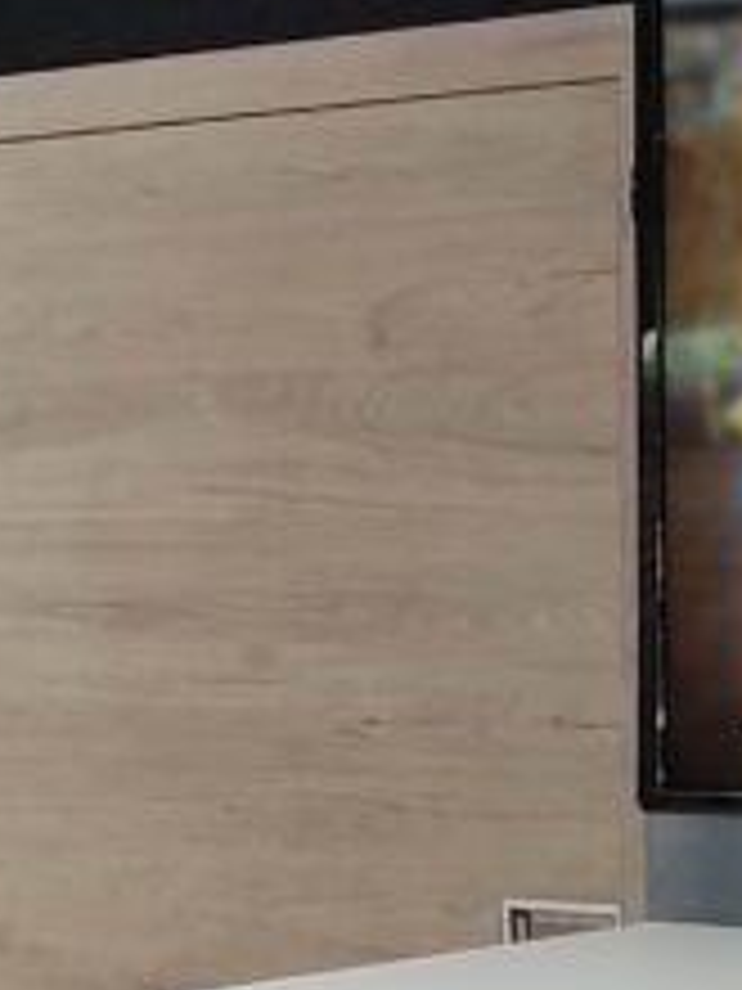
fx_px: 3458
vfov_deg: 16.3
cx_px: 935
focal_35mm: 121
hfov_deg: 11.9
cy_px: 356
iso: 149
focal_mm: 4.74
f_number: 1.79
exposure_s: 1/50
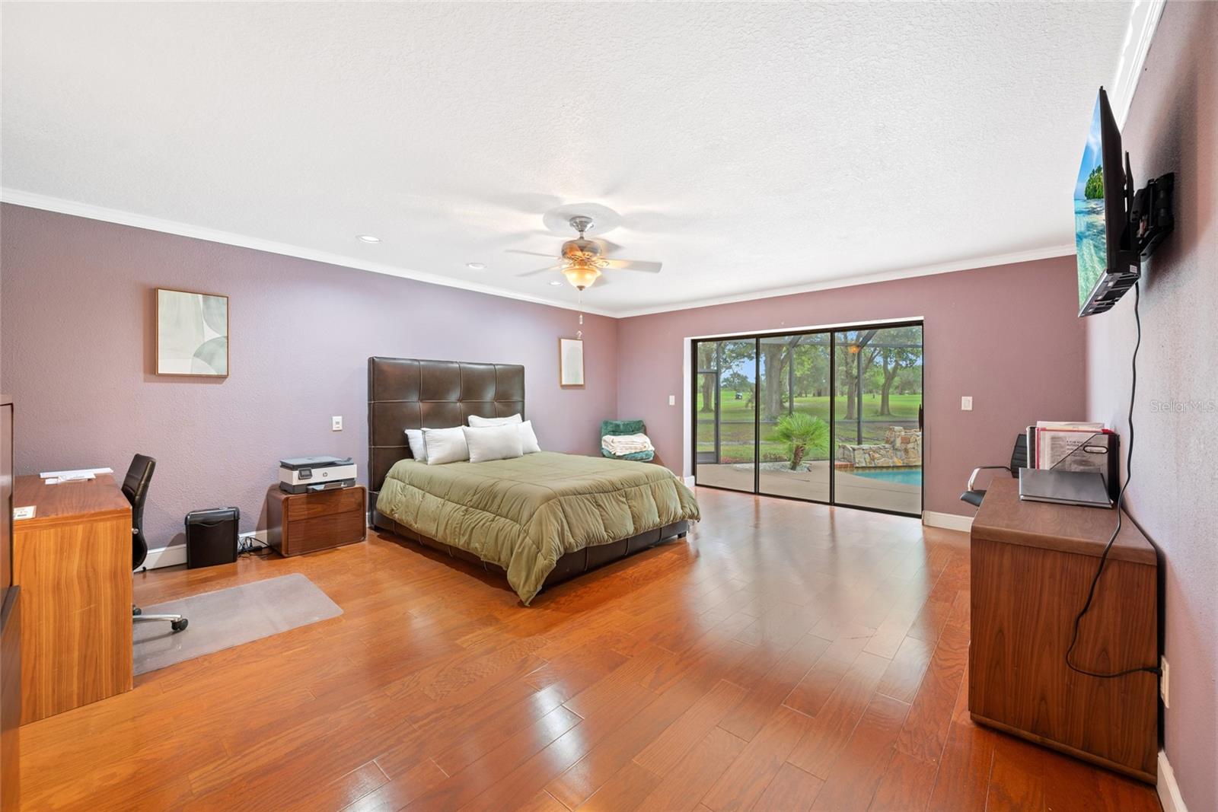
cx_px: 609
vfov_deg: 81.2
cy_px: 406
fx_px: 474
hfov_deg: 104.2
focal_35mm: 14
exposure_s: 1.3
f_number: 6.3
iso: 250
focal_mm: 14
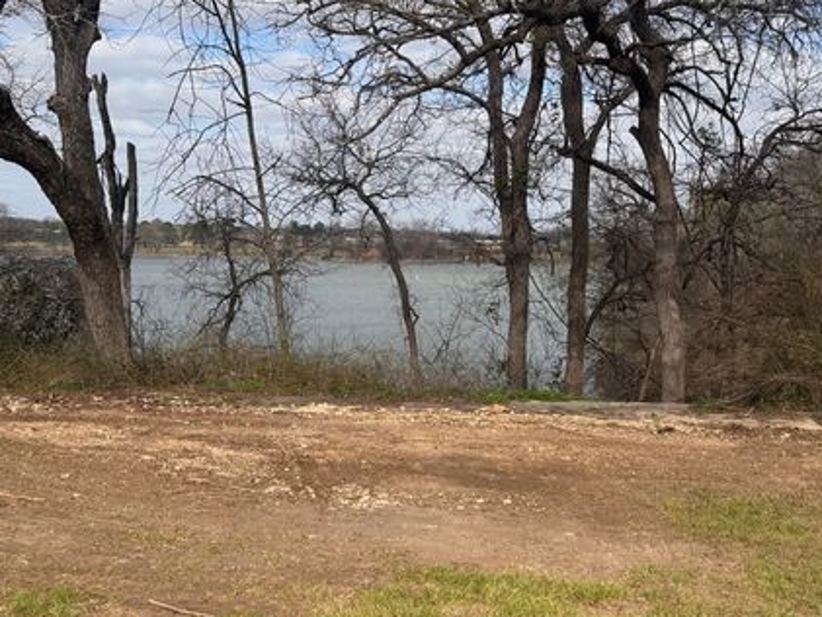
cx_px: 473
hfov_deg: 33.7
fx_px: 1354
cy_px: 325
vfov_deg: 25.7
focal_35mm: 57
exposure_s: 1/4608
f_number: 1.78
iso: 64
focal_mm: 6.76
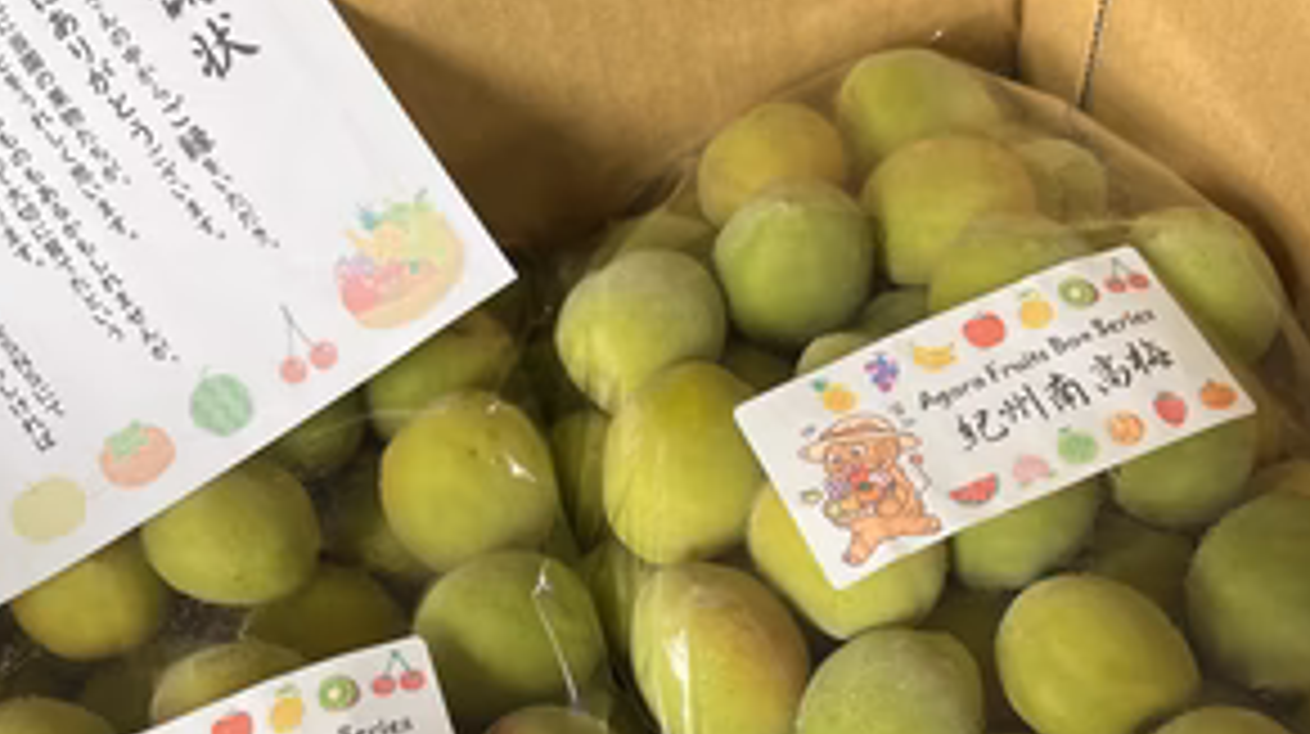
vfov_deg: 29.2
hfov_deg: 51.7
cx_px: 653
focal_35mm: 39
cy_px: 644
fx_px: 1353
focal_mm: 5.1
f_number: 1.6
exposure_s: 1/121
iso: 125
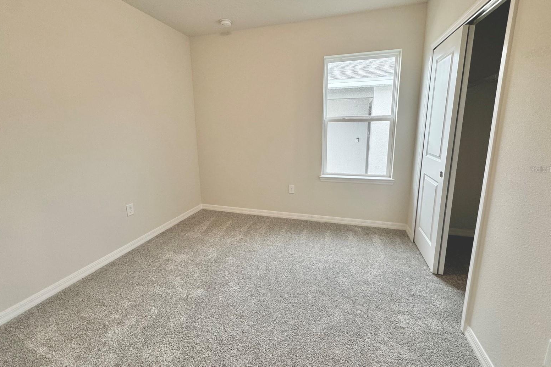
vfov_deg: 77.2
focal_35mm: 15
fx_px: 230
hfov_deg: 100.4
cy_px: 169
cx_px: 280
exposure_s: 1/120
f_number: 2.2
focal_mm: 2.22
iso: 160
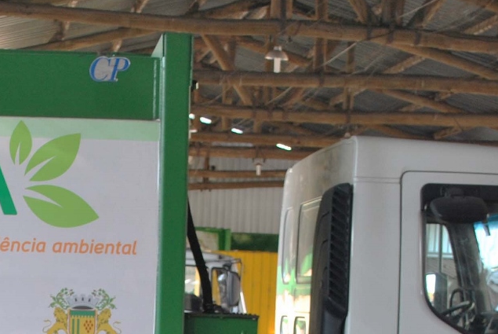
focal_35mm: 104
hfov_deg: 19.3
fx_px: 1440
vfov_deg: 12.6
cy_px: 472
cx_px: 67
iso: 200
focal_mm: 22
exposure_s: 1/40
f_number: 3.8
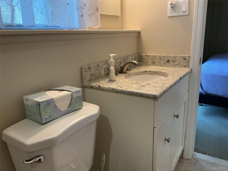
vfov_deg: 48.2
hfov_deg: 61.7
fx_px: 191
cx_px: 114
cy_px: 86
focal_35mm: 29
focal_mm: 3
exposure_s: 1/60
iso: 100
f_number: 1.8
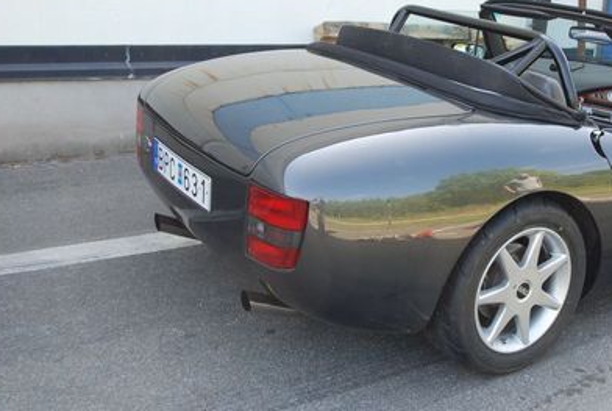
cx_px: 482
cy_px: 171
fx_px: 835
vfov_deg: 27.6
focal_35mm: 49
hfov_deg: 38.9
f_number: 4
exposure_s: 1/60
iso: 100
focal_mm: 20
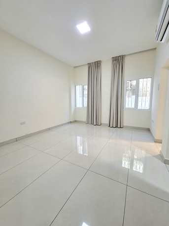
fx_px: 85
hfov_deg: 89.9
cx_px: 84
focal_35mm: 13
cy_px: 113
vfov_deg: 106.2
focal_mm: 1.74
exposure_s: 1/33
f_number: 2.2
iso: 200
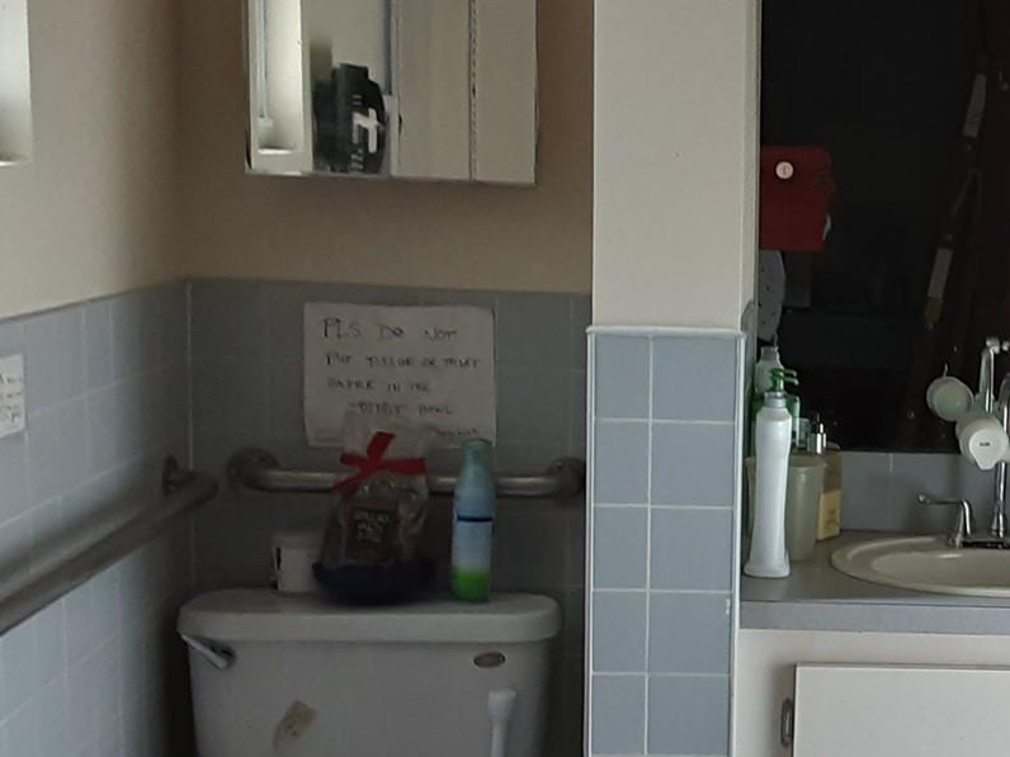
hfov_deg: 26.2
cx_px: 895
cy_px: 507
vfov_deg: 20.4
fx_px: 2101
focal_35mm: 72
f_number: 1.9
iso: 100
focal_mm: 2.9
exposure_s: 1/50
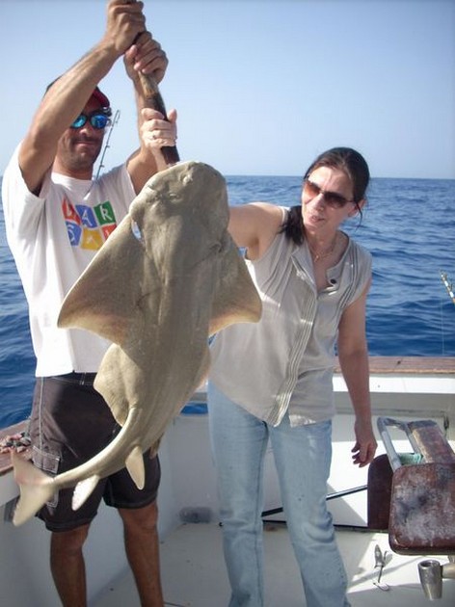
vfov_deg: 50.2
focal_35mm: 37
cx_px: 228
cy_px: 304
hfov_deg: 38.6
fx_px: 649
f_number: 5.6
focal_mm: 6.2
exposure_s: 1/177
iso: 64
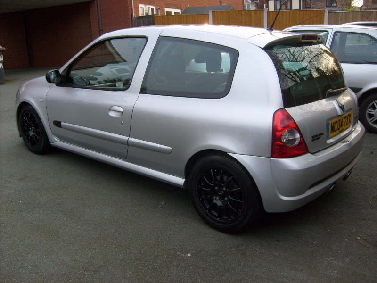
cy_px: 142
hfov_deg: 52.6
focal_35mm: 35
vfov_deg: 40.7
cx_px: 188
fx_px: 381
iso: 80
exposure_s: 1/180
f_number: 2.8
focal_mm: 5.8
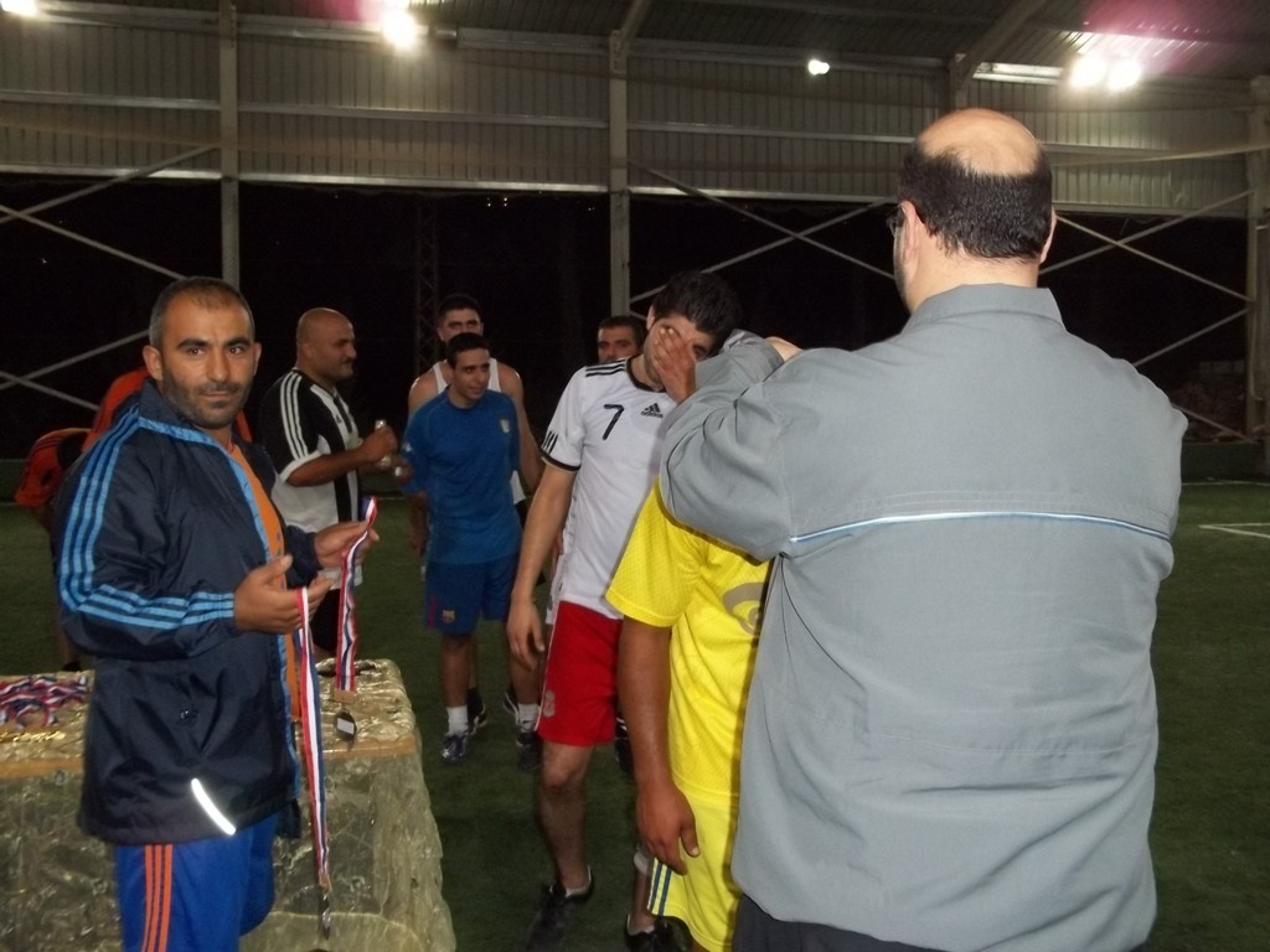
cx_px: 635
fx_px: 1321
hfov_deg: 51.4
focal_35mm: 36
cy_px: 476
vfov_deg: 39.7
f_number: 3.1
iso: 250
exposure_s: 1/60
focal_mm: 6.5
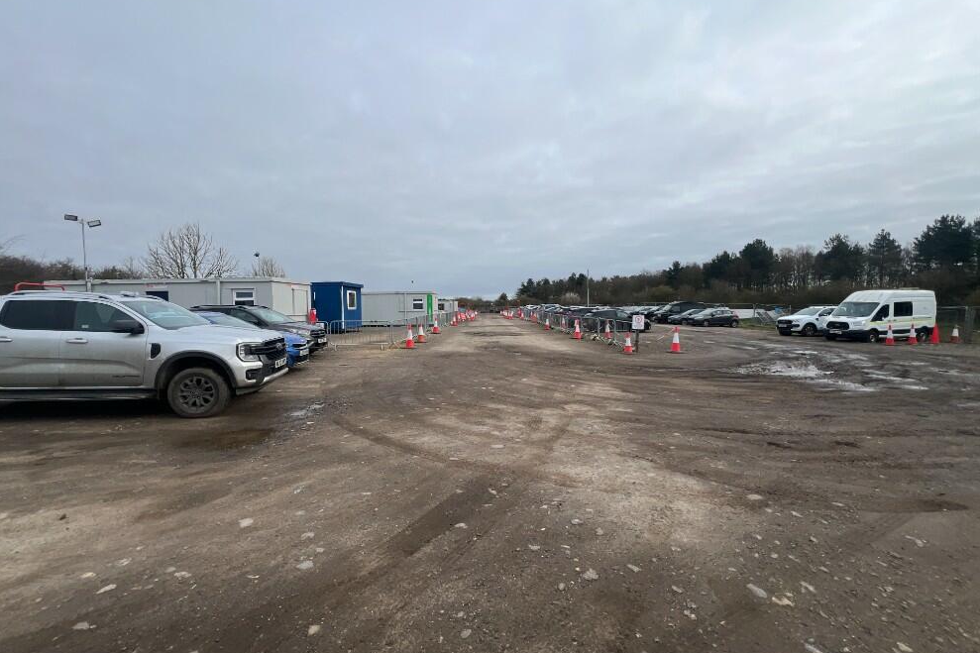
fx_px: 381
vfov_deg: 81.2
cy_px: 319
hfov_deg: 104.3
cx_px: 490
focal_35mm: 14
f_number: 1.8
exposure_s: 1/978
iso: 32
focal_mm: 1.57
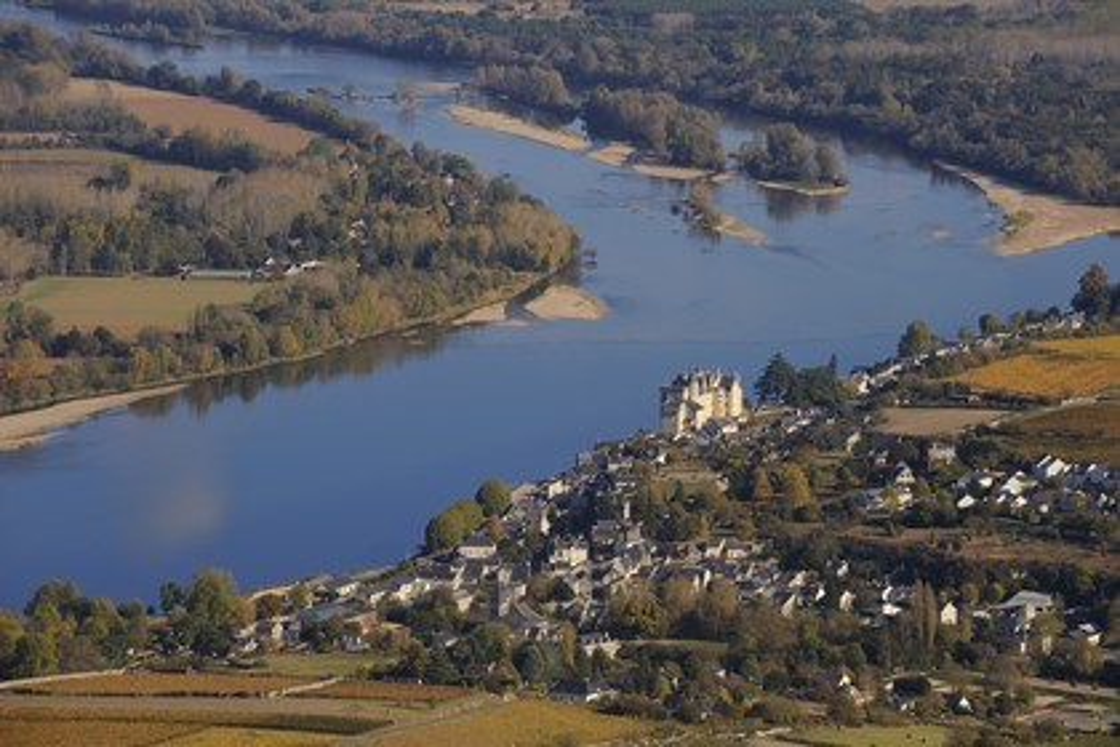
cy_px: 374
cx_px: 560
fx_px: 6222
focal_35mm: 200
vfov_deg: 6.9
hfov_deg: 10.3
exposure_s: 1/800
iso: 400
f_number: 9
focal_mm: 200
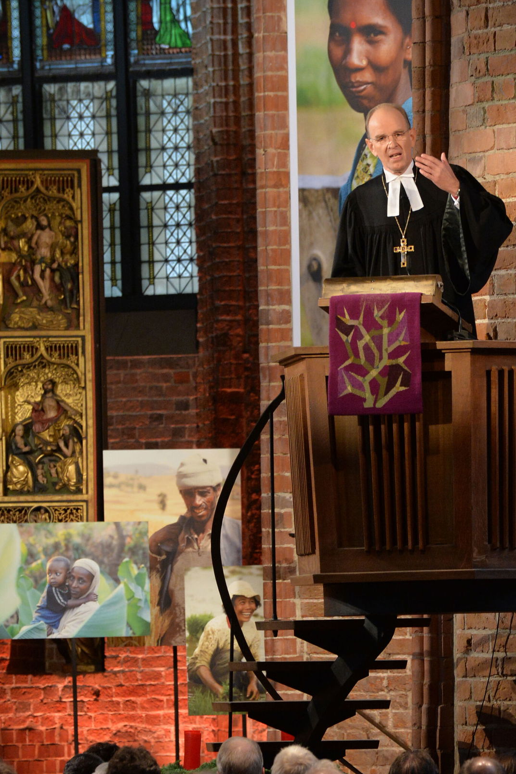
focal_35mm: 269
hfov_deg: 5.1
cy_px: 496
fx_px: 5782
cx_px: 362
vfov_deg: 7.7
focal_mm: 180
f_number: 6.3
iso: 2500
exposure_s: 1/100
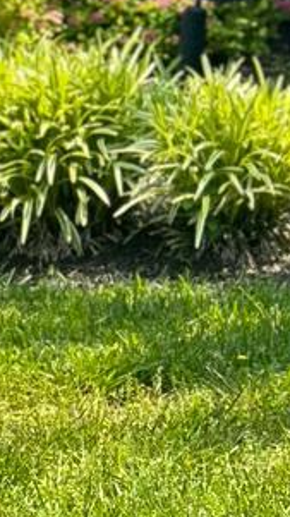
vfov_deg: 8.0
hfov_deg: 4.4
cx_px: 686
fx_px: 3655
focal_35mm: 267
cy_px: 2
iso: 80
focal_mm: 6.86
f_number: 1.78
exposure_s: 1/2028
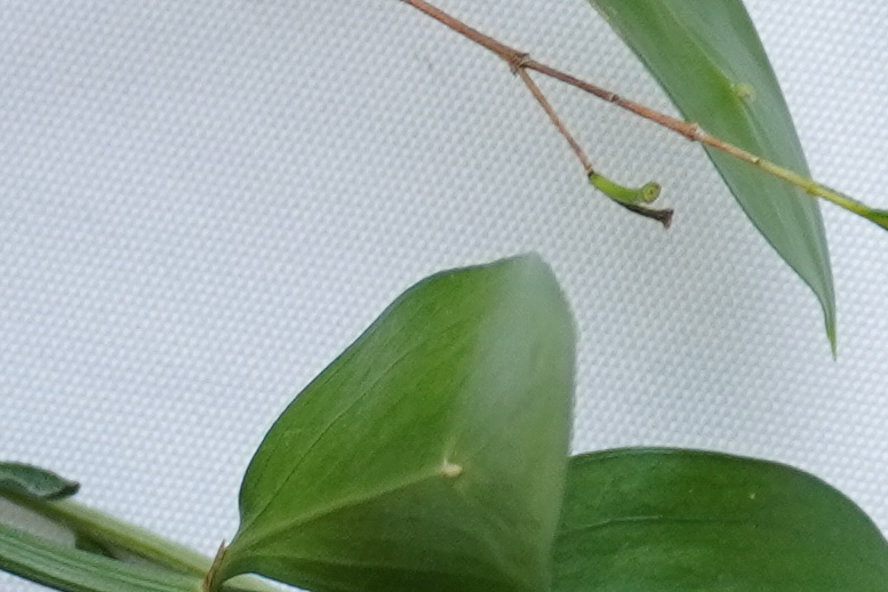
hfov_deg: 6.2
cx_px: 2421
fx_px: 7717
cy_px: -906
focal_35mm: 313
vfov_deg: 4.3
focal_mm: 27
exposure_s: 1/160
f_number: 2.8
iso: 320
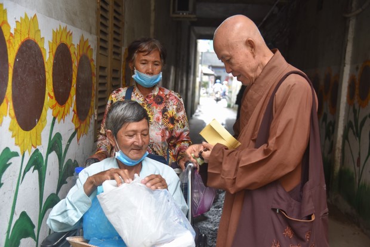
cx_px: 185
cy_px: 124
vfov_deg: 28.1
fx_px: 494
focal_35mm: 48
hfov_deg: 41.1
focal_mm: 48
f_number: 4
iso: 720
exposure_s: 1/60
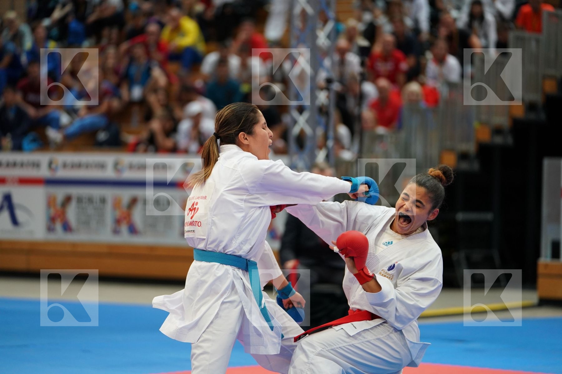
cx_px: 281
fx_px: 2279
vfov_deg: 9.4
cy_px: 187
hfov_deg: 14.1
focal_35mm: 146
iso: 2000
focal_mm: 146
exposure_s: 1/1000
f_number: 2.8
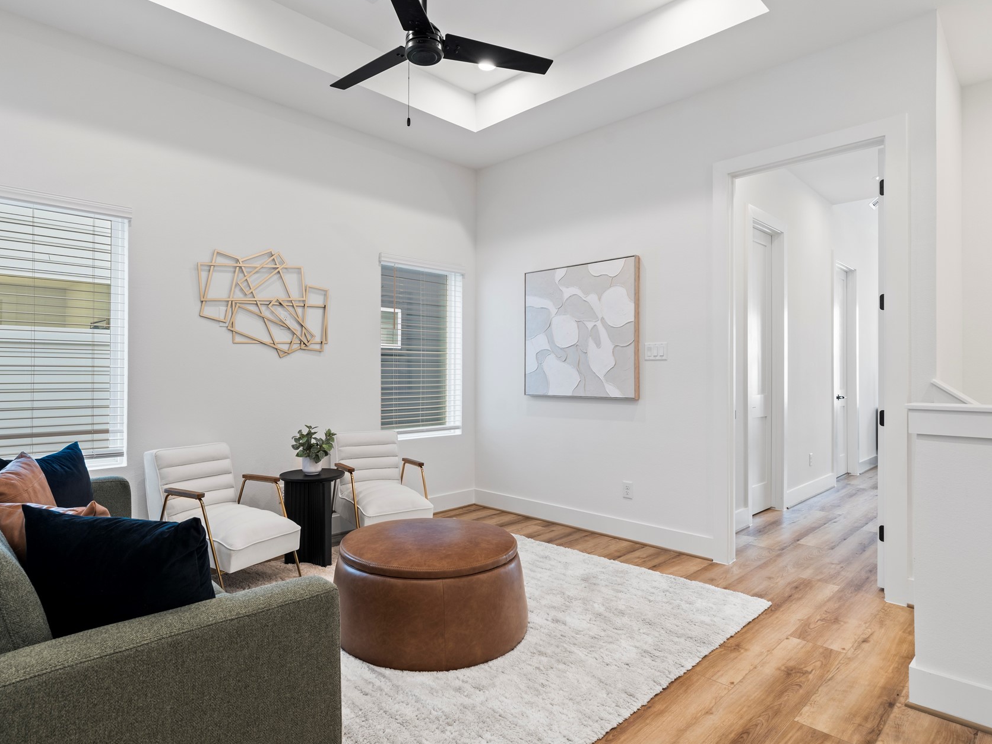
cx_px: 464
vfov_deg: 66.0
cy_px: 369
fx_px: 573
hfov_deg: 81.6
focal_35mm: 20
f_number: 9
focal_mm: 16
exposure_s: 1/1.25
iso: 200
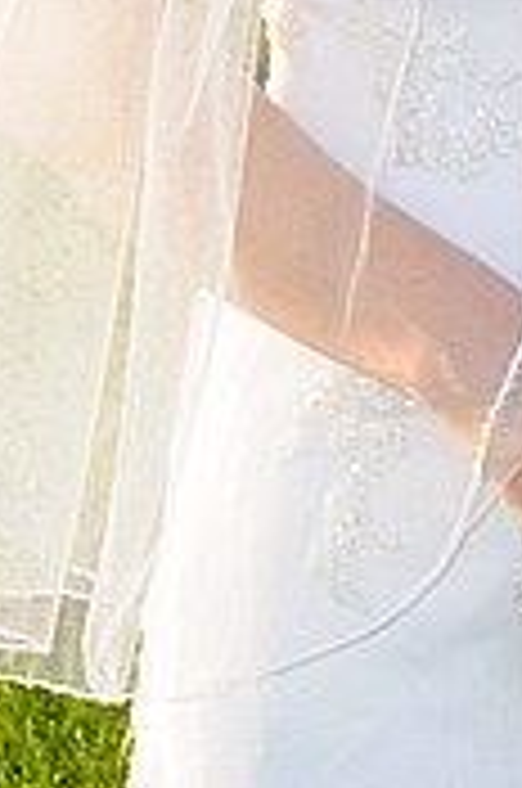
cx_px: 1246
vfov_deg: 4.6
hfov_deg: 3.0
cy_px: -437
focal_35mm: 446
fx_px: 9738
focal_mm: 52
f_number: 11
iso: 400
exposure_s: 1/250
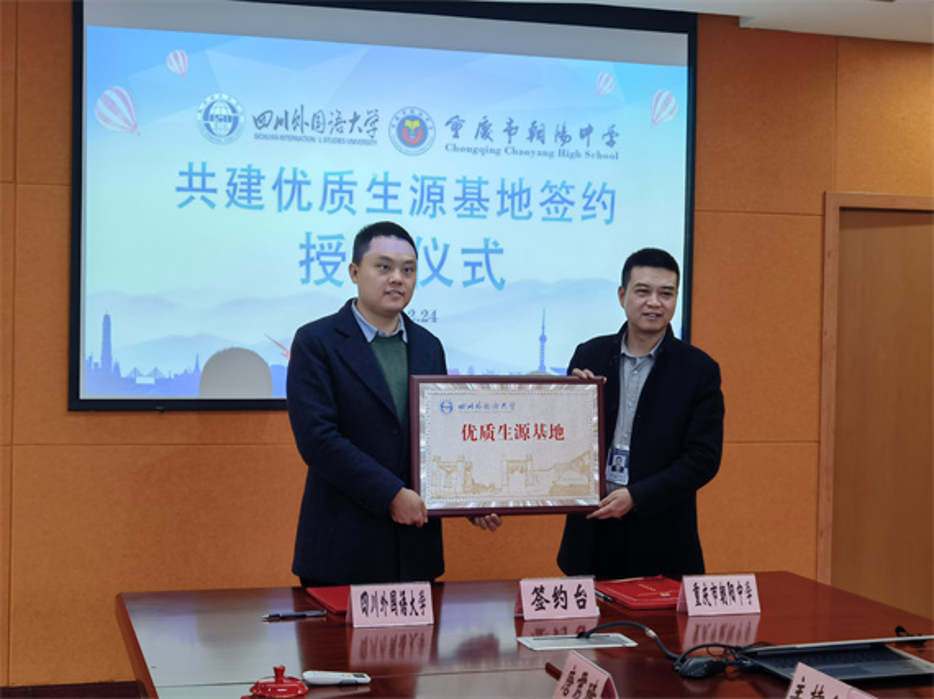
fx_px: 1510
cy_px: 350
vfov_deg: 26.1
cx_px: 467
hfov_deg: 34.4
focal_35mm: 56
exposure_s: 1/118
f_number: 1.9
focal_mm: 6.67
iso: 64
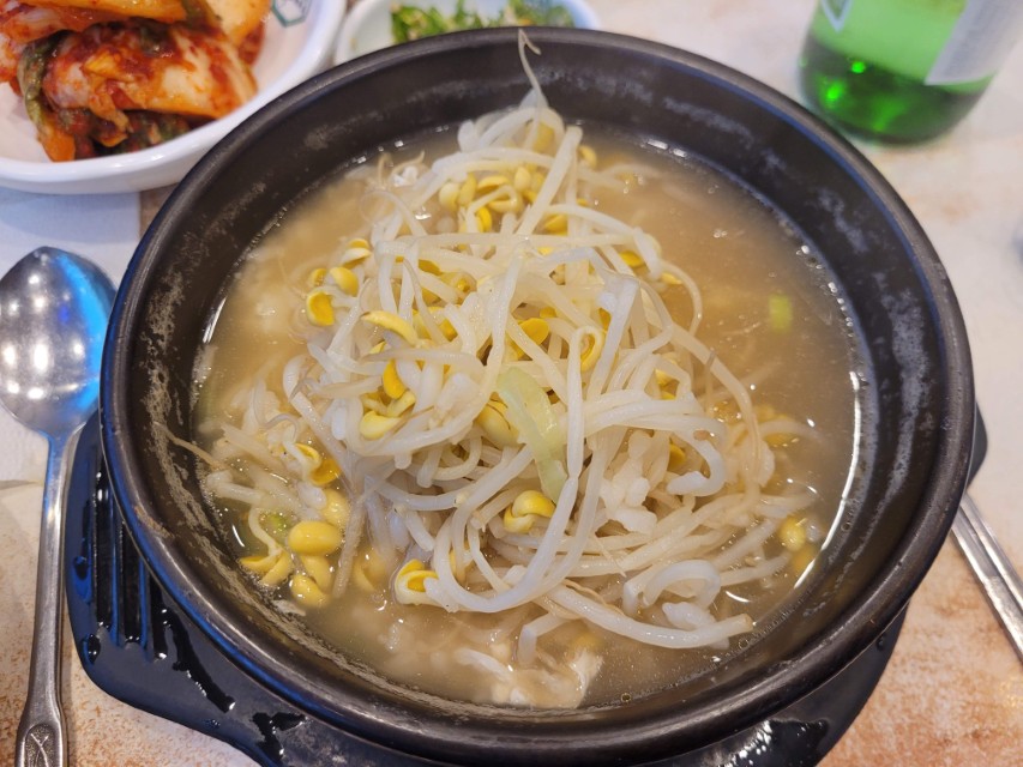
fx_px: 768
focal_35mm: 26
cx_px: 512
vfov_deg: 53.1
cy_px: 384
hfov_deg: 67.3
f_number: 1.8
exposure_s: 1/60
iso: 200
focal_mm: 5.4
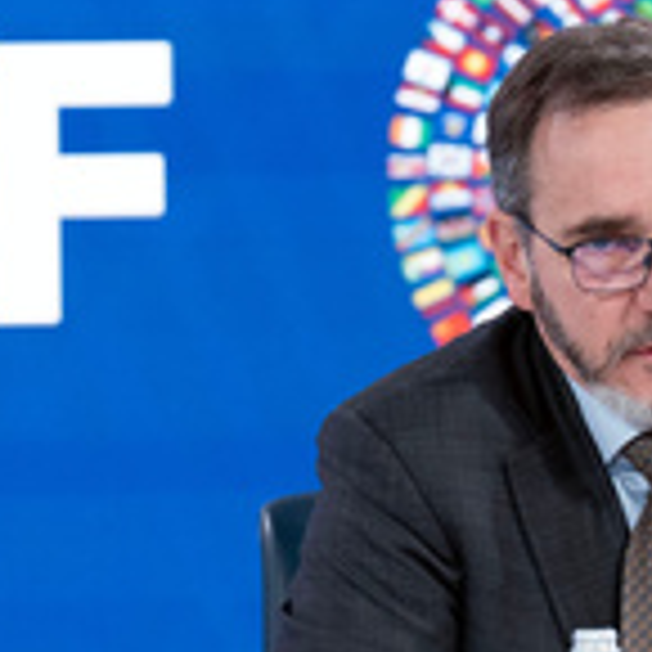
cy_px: 380
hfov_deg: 2.9
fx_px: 12807
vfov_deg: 2.9
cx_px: 625
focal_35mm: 601
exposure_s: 1/400
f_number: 3.2
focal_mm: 200
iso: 1250
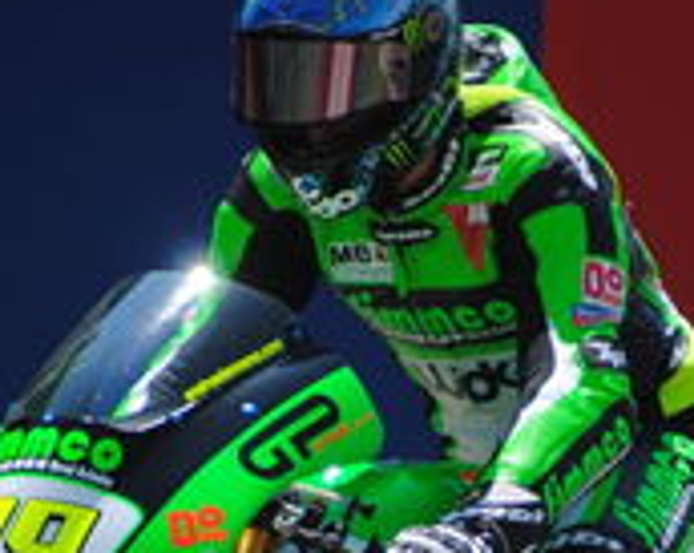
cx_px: 468
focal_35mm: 987
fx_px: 20238
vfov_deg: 1.6
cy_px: 632
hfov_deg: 2.0
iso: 200
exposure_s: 1/640
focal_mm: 200
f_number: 5.6
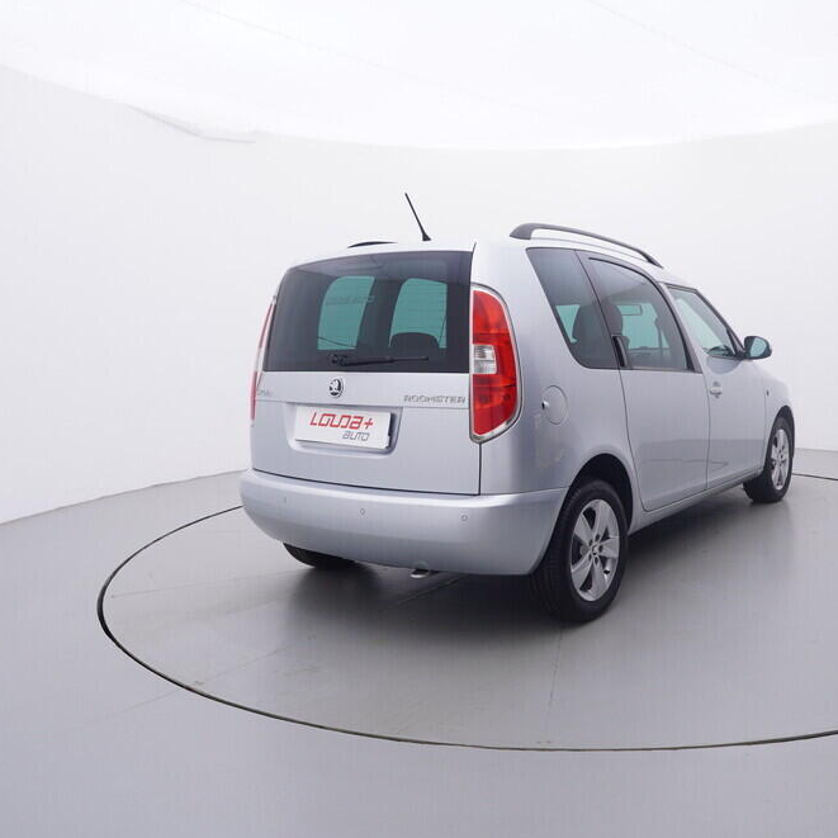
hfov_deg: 54.0
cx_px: 520
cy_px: 425
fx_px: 812
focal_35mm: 30
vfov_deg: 54.6
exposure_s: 1/80
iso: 200
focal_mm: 15
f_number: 5
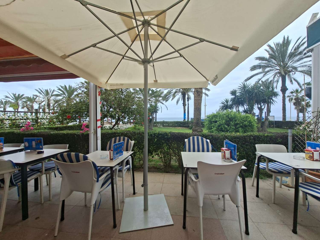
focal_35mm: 13
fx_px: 120
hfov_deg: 106.2
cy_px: 120
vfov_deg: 89.9
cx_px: 160
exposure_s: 1/902
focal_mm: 1.74
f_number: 2.2
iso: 40
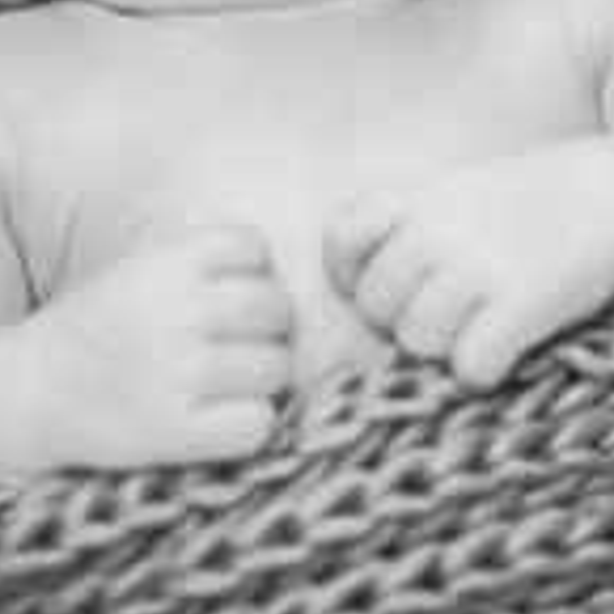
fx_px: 6000
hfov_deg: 5.8
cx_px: 678
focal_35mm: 299
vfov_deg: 5.8
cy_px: -114
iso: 2000
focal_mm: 85
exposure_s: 1/125
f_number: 1.8
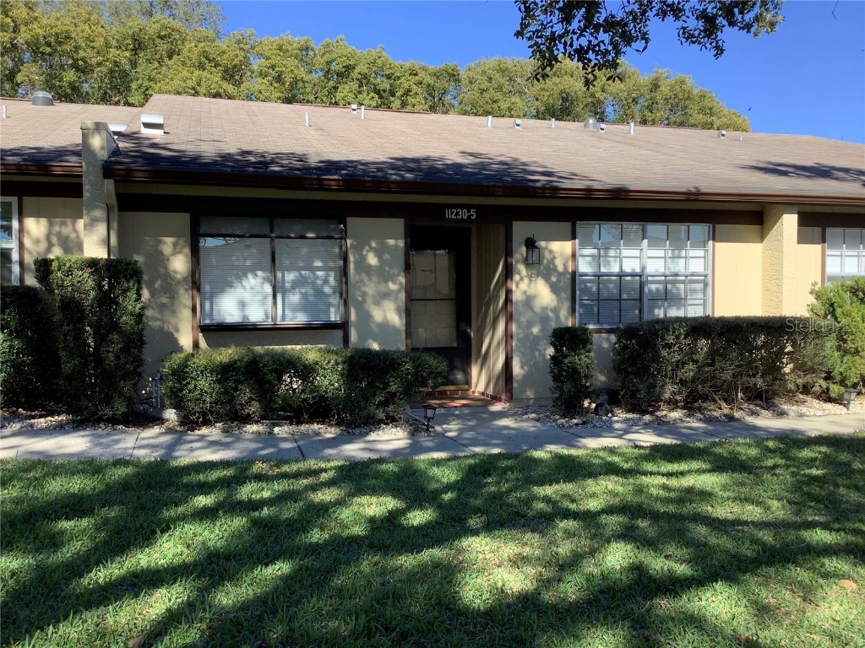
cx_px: 432
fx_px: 775
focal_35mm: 31
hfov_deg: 58.4
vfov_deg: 45.4
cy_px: 324
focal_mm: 3.3
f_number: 2.4
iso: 25
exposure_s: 1/384
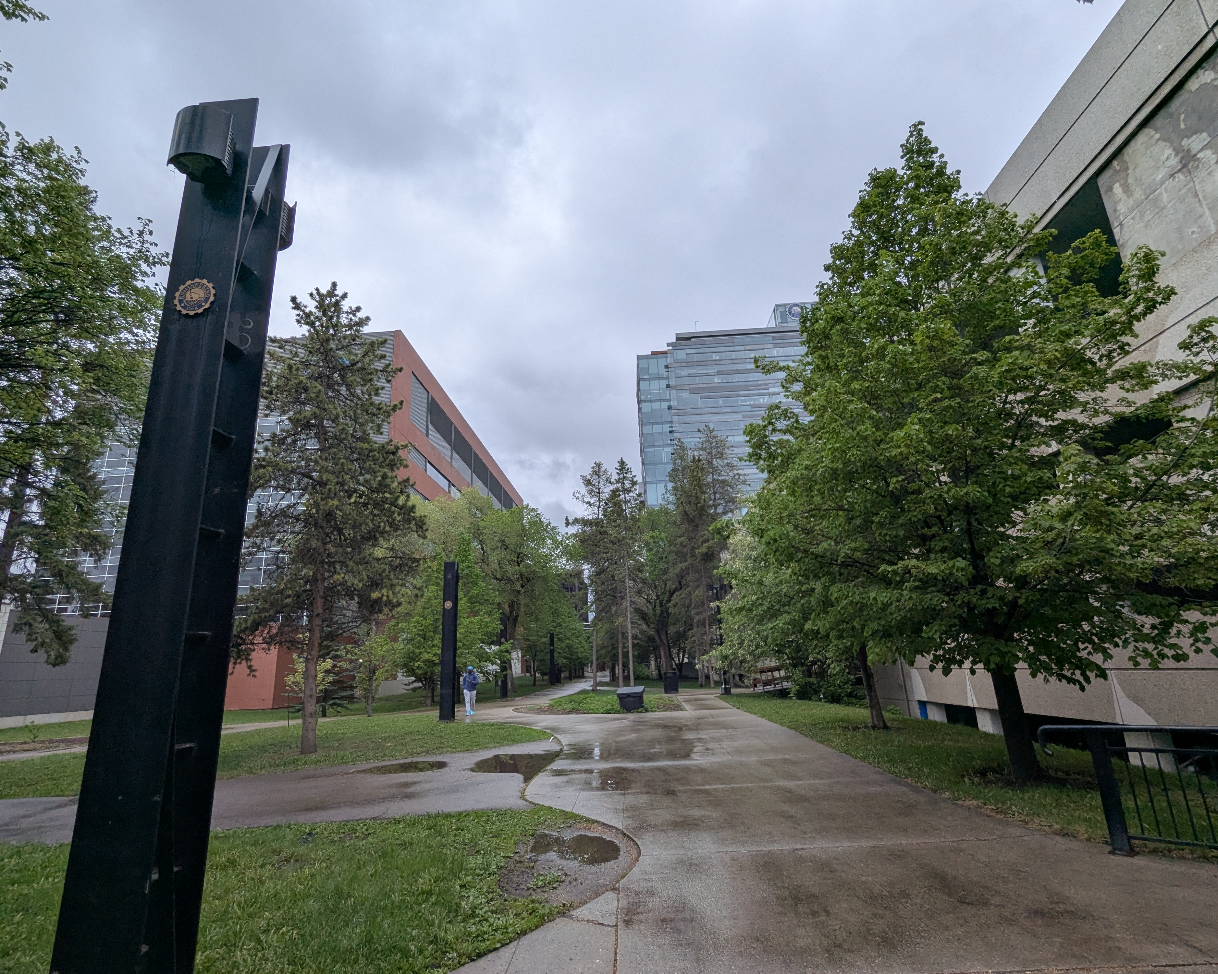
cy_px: 487
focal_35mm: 17
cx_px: 605
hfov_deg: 89.6
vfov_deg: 77.0
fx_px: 613
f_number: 2.2
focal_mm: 2.35
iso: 53
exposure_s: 1/2326
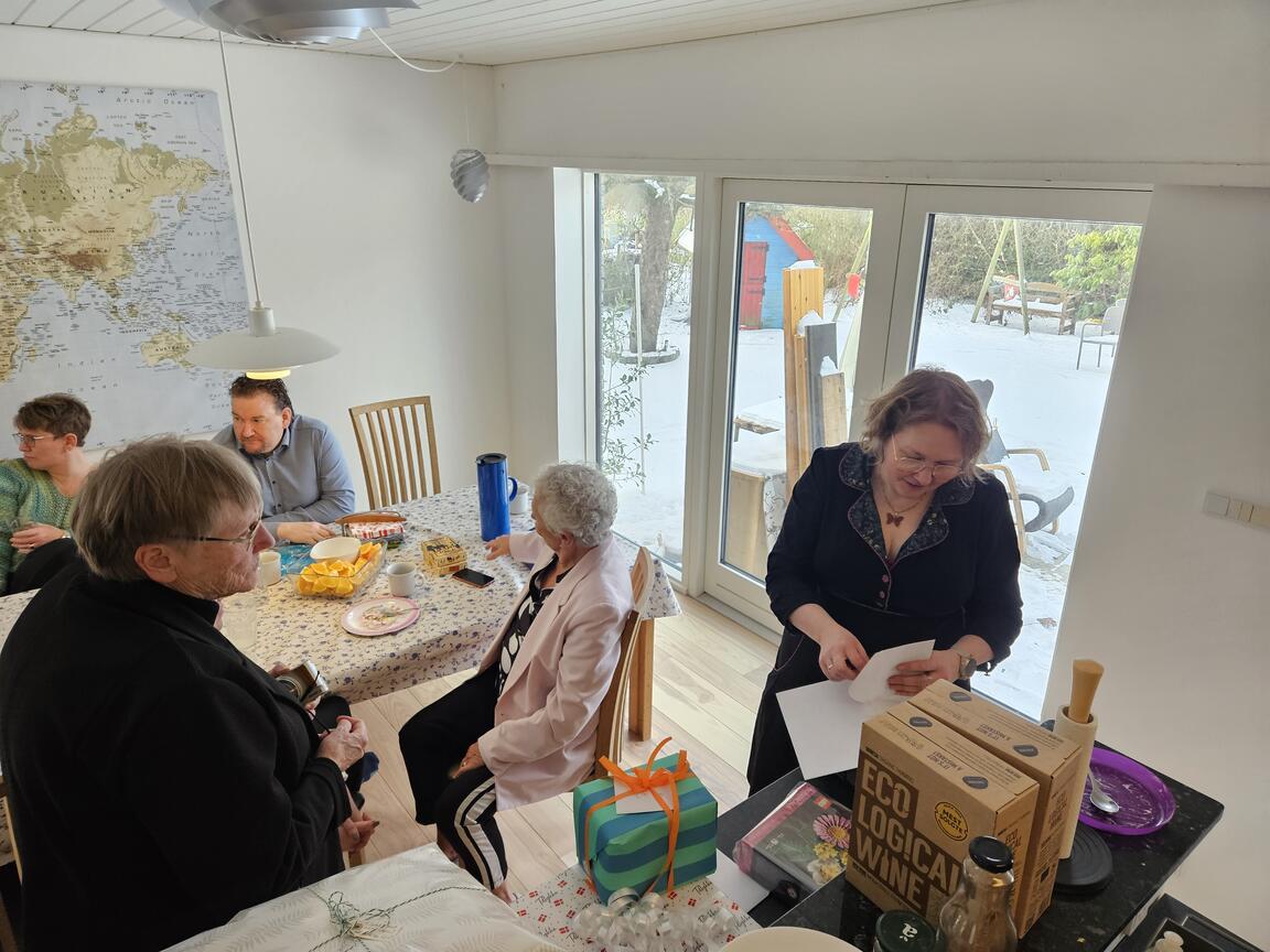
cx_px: 635
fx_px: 844
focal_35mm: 23
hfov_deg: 73.9
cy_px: 476
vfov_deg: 58.9
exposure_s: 1/180
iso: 250
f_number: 1.8
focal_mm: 5.4
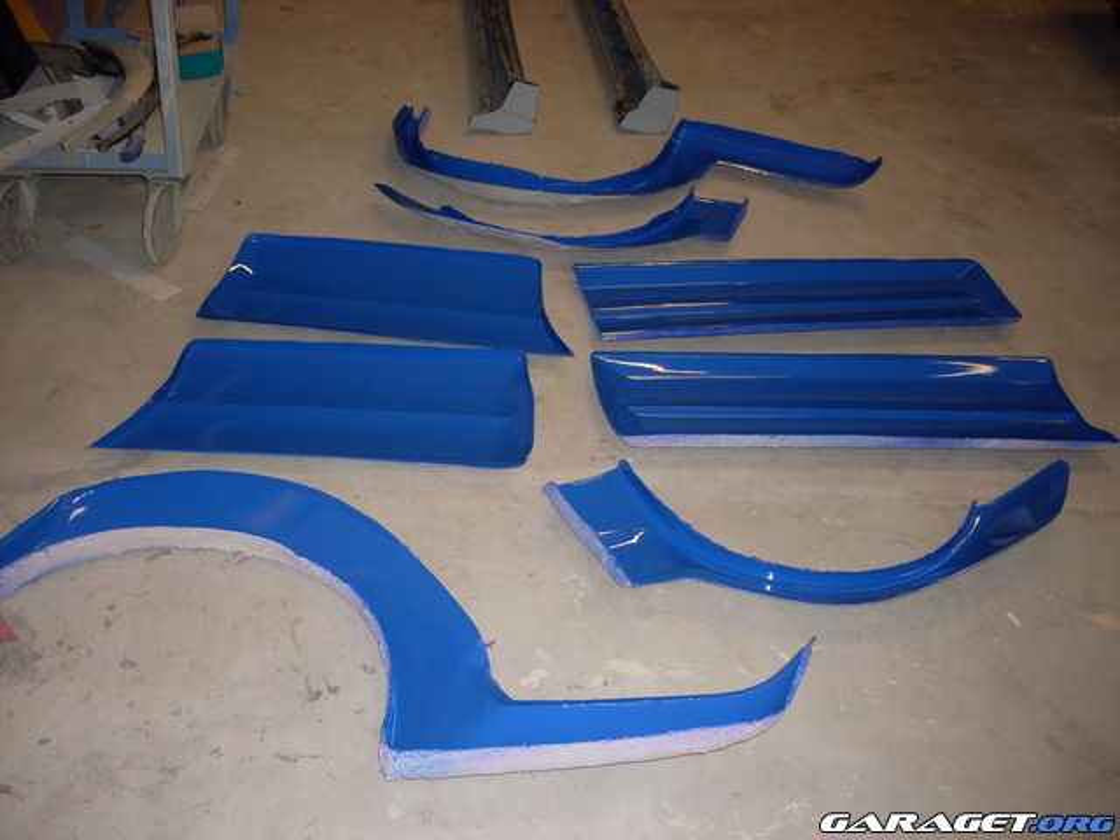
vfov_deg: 37.7
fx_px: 1229
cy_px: 420
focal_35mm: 38
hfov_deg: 49.0
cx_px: 560
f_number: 2.8
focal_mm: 6.3
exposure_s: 1/45
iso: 100
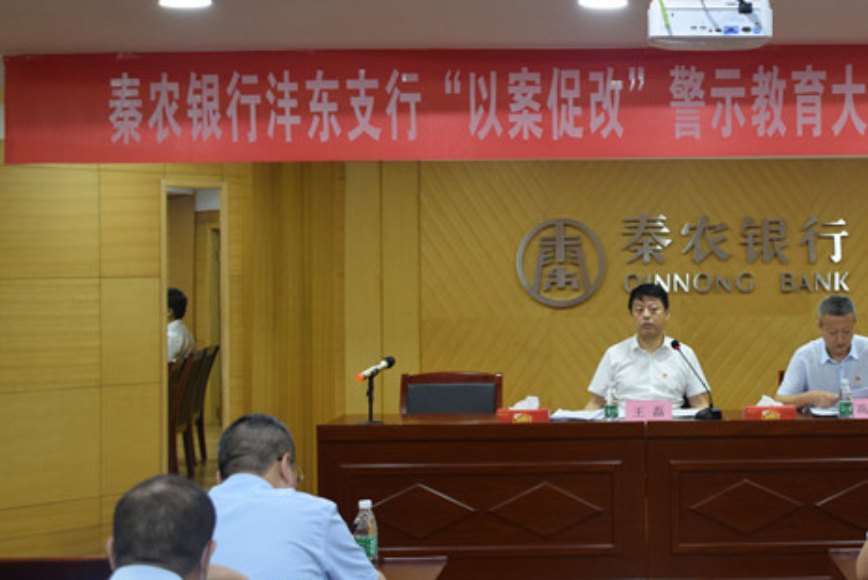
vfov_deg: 21.6
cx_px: 698
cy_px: 238
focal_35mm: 63
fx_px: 1520
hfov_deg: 31.1
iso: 1250
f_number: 4
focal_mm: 26
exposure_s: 1/60
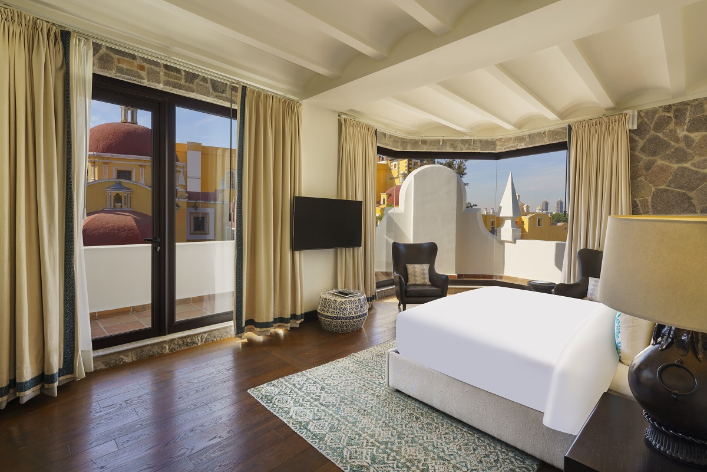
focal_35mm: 17
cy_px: 236
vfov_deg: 70.4
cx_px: 354
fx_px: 334
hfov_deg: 93.3
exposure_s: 1/6
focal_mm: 17
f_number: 10
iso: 100
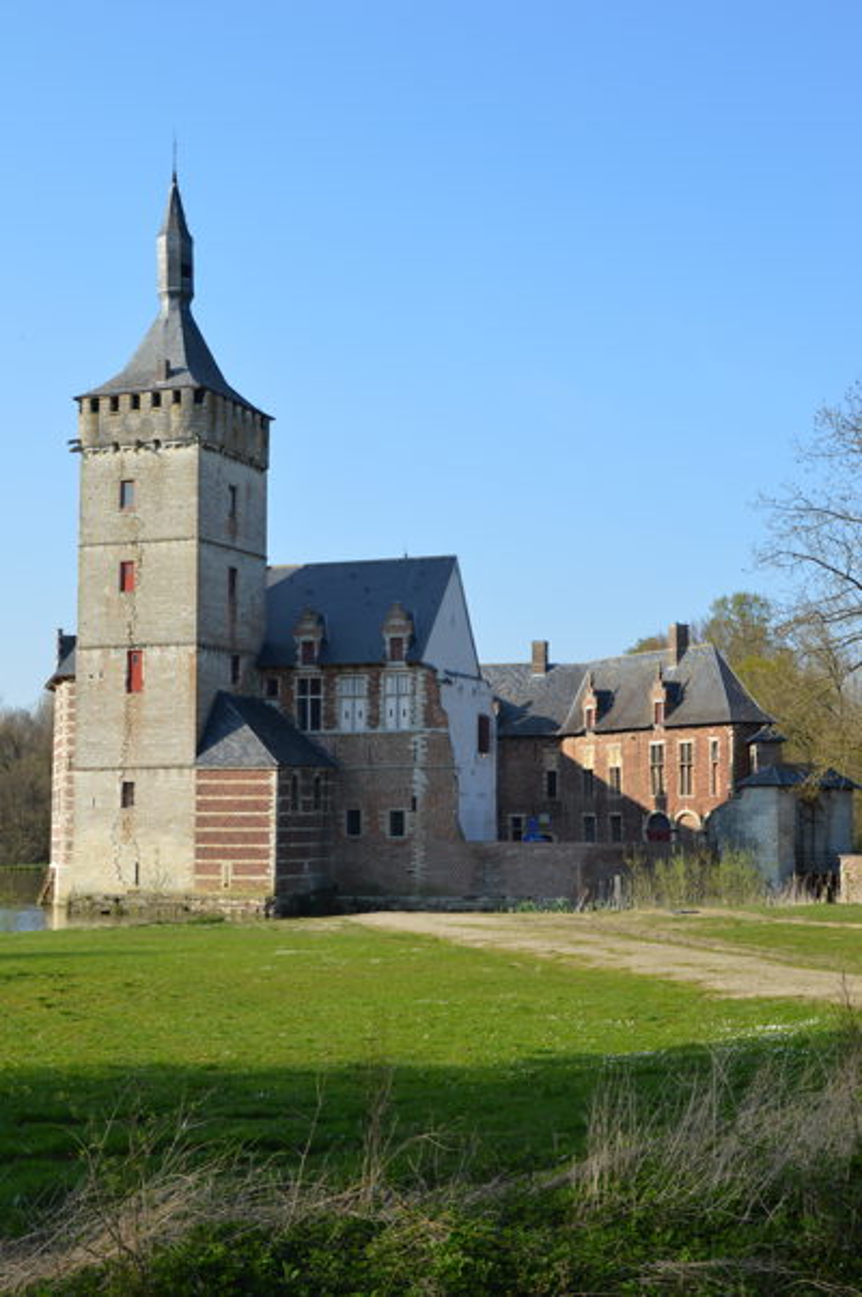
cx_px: 431
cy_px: 648
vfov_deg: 37.9
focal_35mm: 52
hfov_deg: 25.7
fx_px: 1890
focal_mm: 35
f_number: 8
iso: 100
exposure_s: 1/250
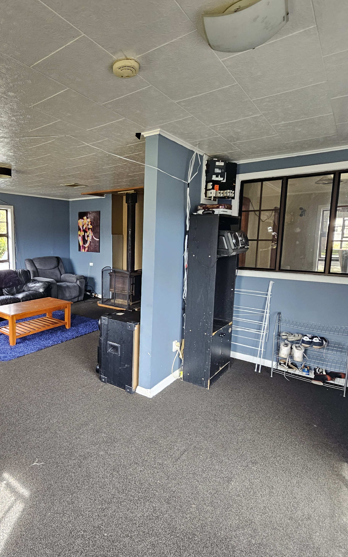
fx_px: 288
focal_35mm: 19
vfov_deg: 88.0
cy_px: 281
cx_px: 94
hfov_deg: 59.4
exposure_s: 1/50
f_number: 2.2
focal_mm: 1.7
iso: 100
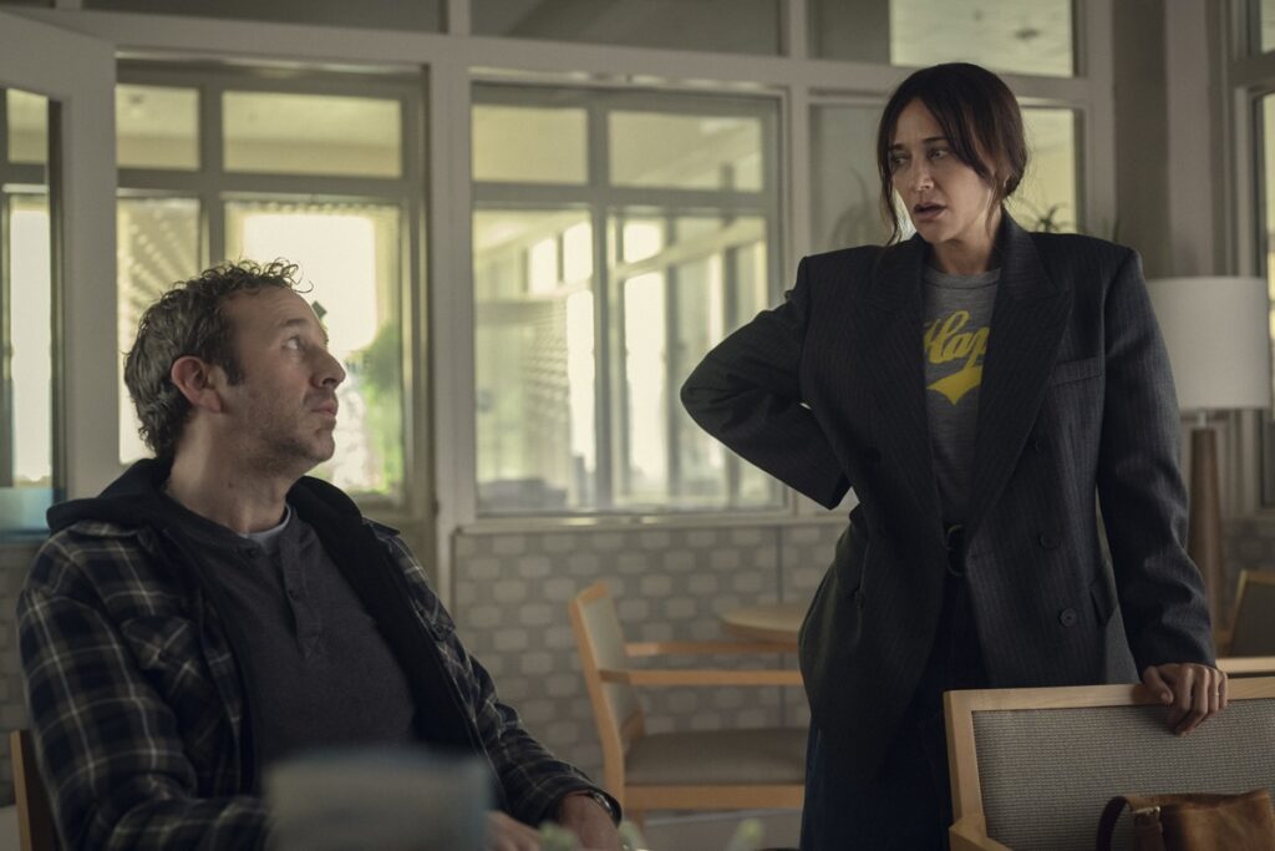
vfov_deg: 27.0
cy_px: 426
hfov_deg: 39.6
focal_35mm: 50
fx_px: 1771
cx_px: 638
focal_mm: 50
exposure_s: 1/200
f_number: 2.8
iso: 2200
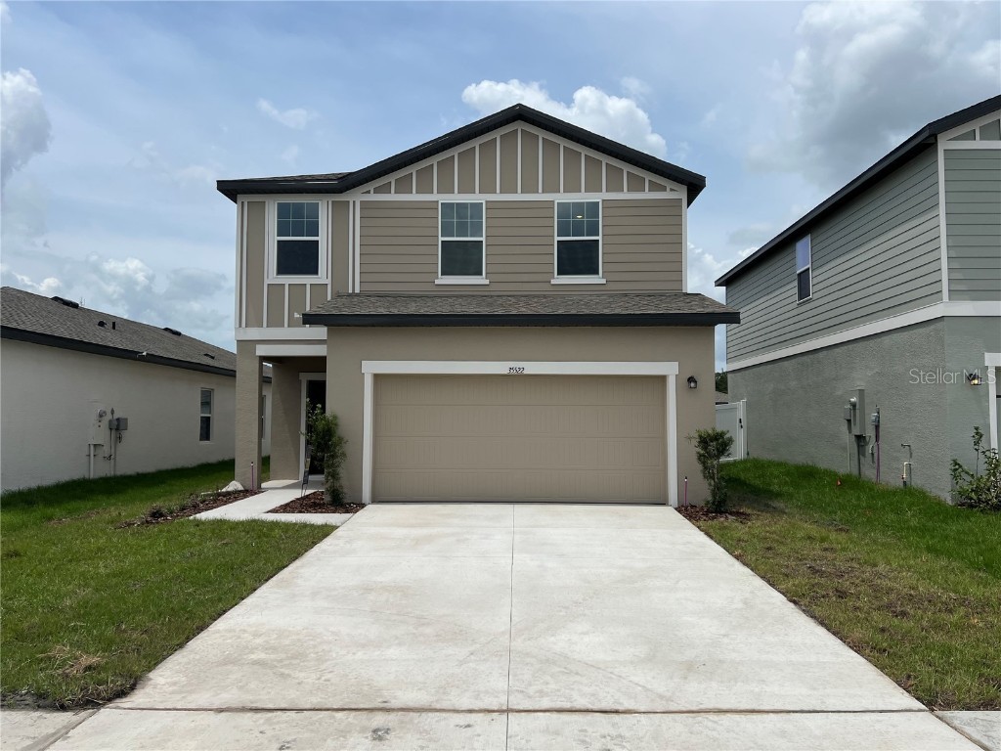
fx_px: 752
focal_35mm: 26
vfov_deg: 53.1
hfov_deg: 67.3
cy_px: 376
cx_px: 500
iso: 50
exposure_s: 1/9434
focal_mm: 5.7
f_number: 1.5
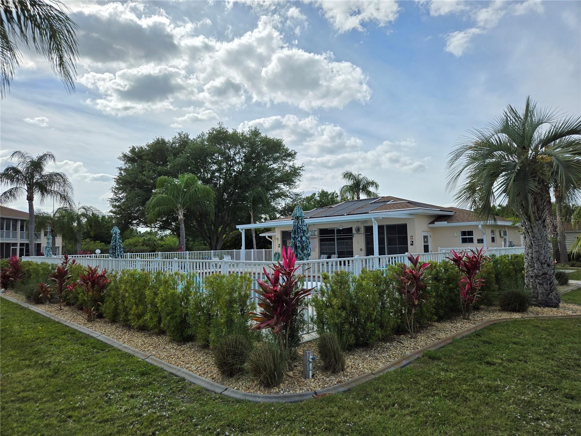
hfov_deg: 73.9
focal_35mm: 23
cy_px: 218
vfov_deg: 58.9
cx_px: 290
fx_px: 386
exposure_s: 1/2790
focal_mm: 5.4
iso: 25
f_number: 1.8
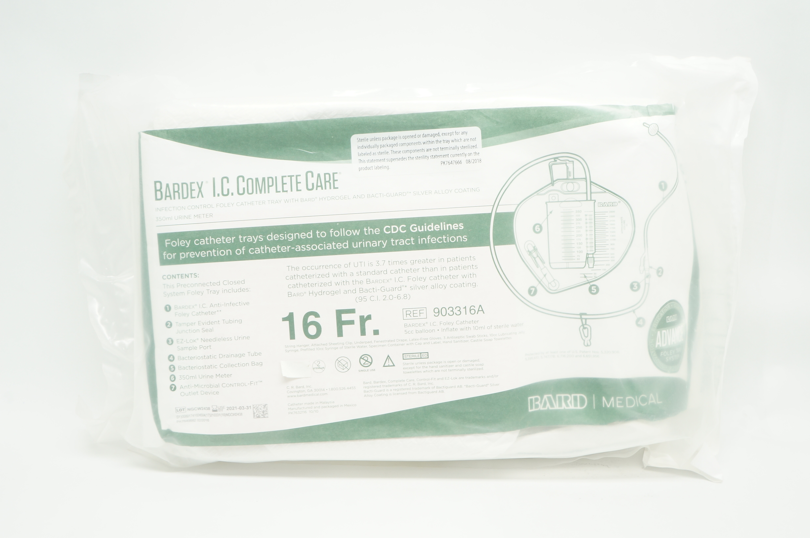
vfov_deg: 35.4
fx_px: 843
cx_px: 405
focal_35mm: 38
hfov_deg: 51.3
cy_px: 269
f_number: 10
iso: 400
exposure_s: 1/15
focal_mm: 25
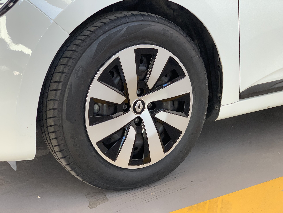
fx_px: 425
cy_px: 106
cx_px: 142
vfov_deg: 28.0
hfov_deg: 36.8
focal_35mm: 52
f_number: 2.4
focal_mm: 6
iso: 125
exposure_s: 1/122
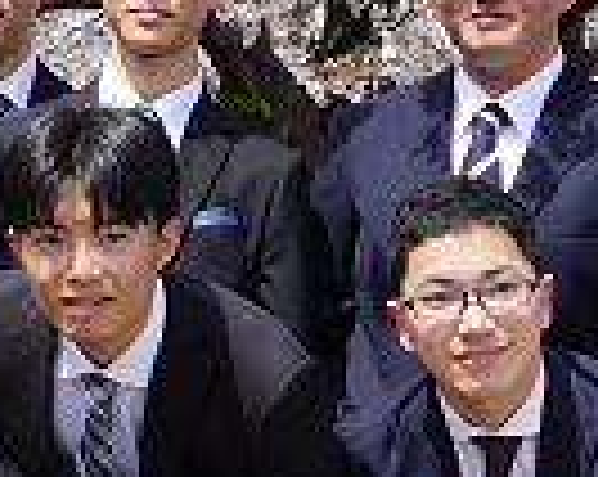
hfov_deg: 9.9
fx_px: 3393
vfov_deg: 8.0
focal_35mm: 192
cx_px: -193
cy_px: 304
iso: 100
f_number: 11
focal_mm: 32
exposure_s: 1/80
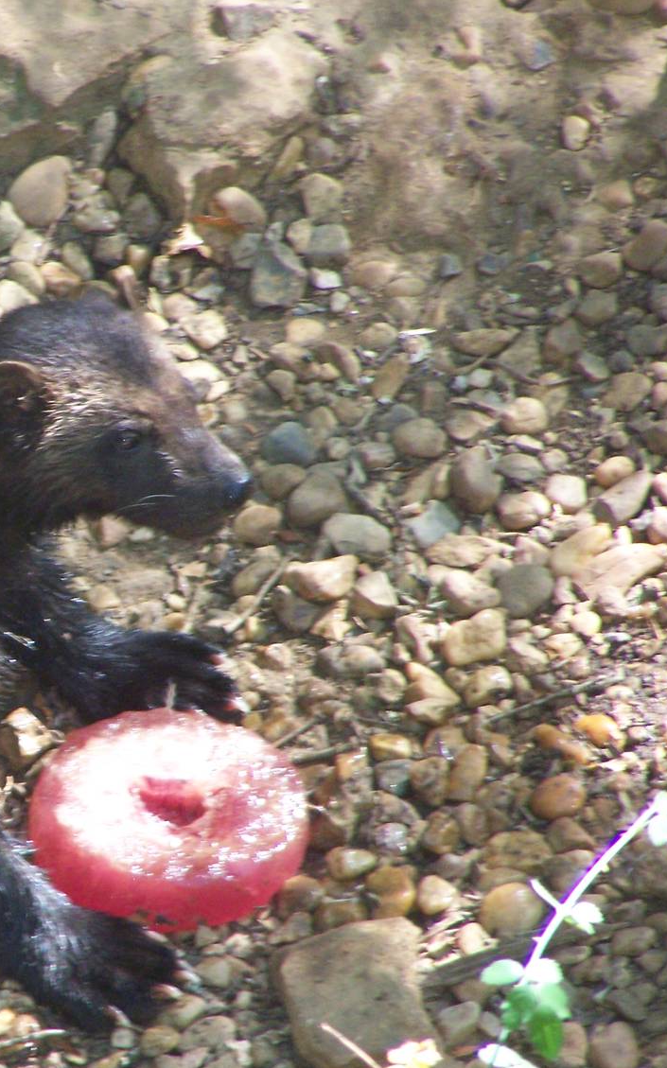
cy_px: 566
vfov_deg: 3.7
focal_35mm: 571
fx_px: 16618
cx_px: -34
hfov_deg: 2.3
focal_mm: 63
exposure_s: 1/60
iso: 160
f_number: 3.7
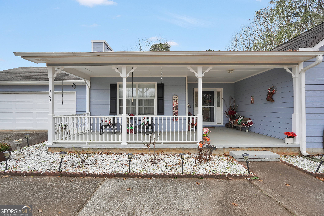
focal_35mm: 15
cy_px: 108
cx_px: 162
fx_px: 135
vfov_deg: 77.3
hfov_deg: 100.4
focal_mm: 10
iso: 100
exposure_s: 1/80
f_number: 4.5
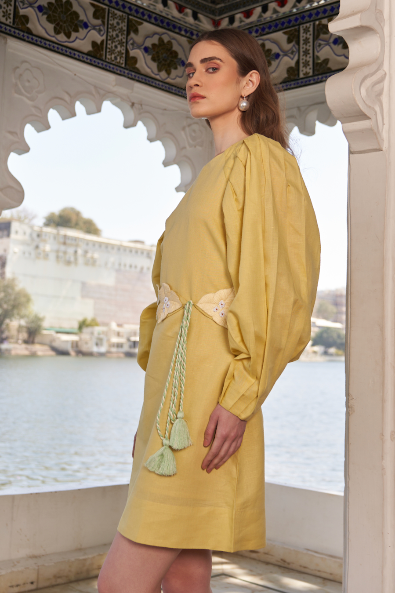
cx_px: 198
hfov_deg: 35.9
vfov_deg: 51.9
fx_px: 609
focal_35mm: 37
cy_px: 296
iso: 64
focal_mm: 25
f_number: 2.8
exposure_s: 1/800
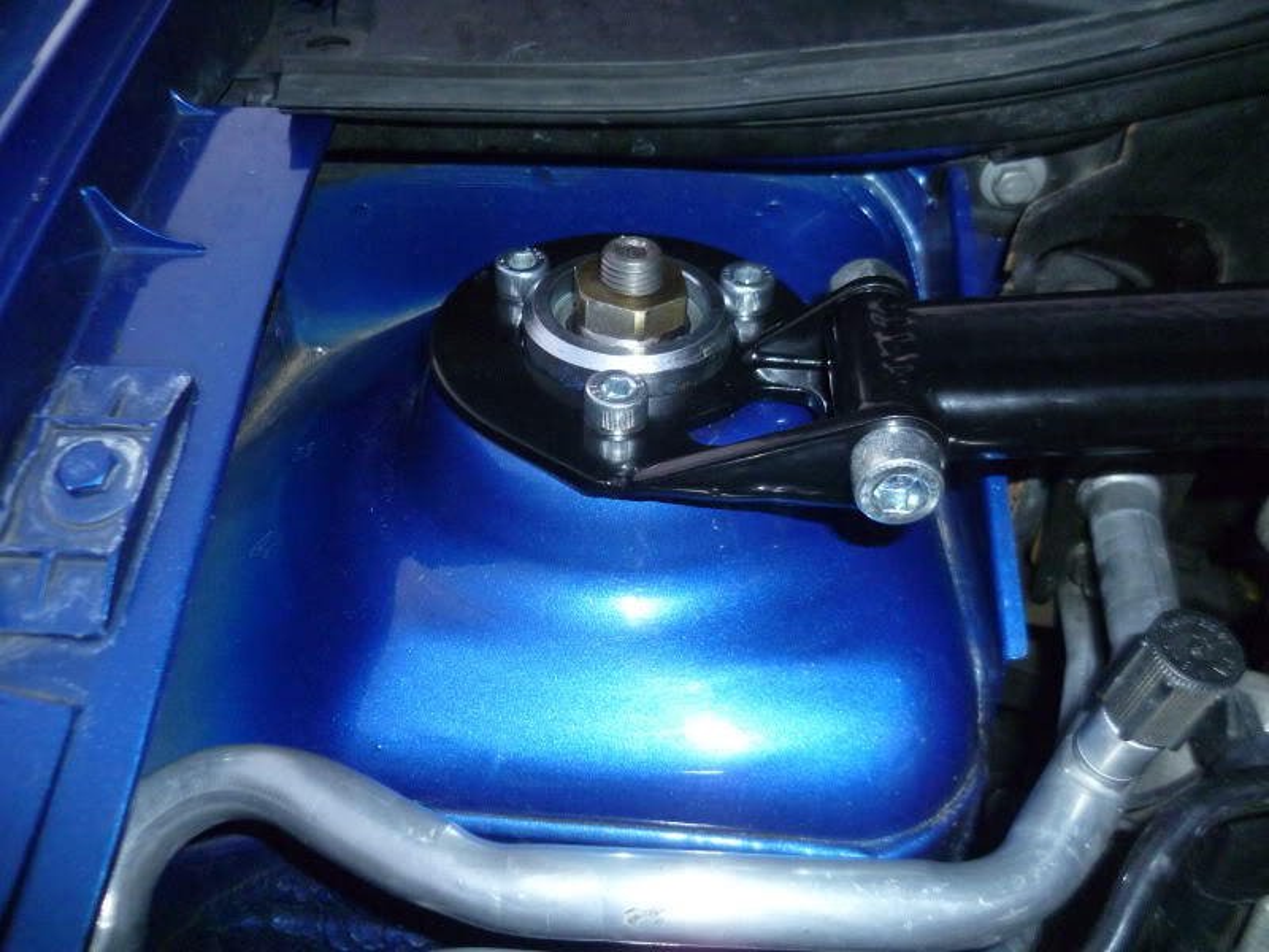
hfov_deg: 63.4
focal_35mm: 28
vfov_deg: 49.7
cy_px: 476
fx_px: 1026
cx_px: 634
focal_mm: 5
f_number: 2.8
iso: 400
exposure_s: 1/30
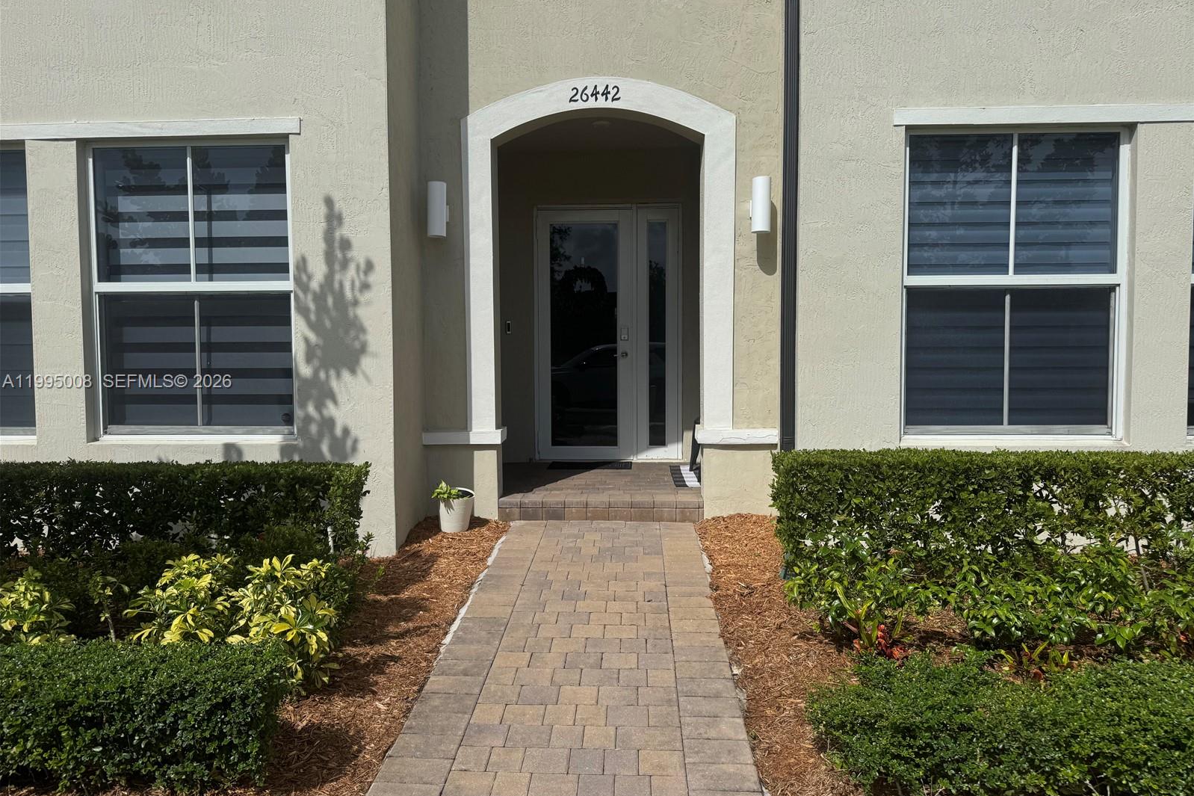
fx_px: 829
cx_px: 597
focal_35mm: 25
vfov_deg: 51.3
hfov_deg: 71.5
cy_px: 383
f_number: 1.78
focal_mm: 6.76
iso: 80
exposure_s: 1/12346
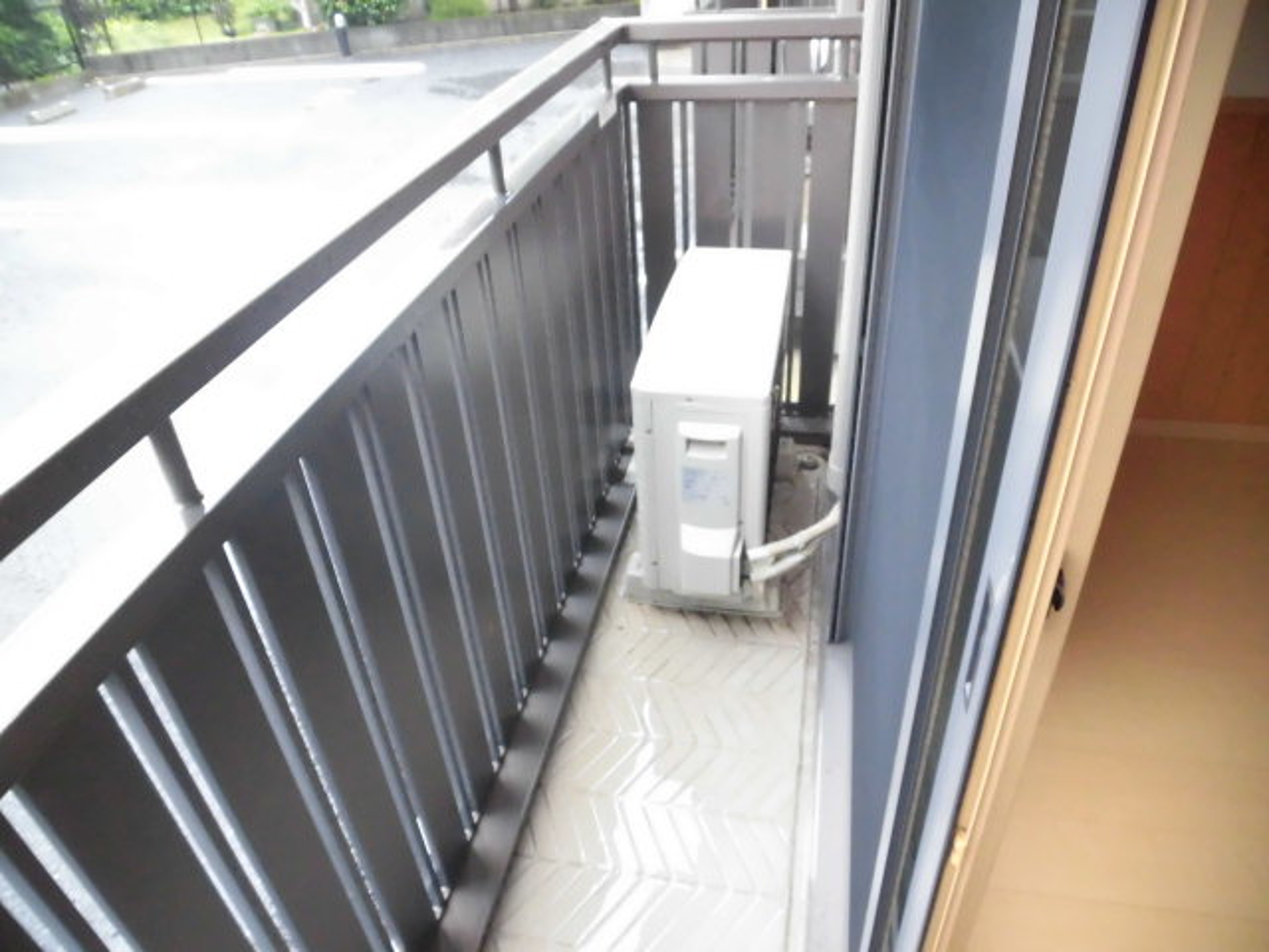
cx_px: 634
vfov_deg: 56.8
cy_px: 476
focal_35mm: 24
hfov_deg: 71.6
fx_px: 880
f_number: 3.1
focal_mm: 4.3
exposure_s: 1/60
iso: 800
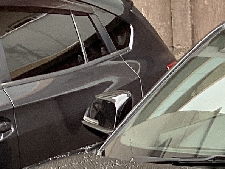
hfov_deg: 11.4
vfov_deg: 8.2
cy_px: 380
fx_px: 1105
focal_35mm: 170
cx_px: 270
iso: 40
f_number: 2.4
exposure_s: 1/120
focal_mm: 3.3
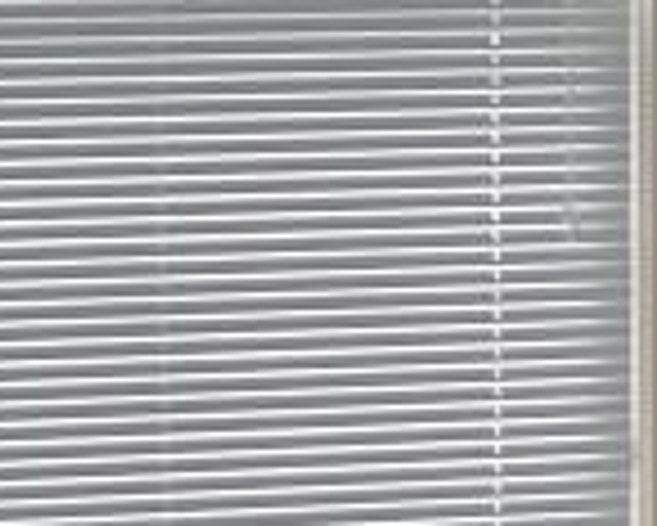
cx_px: 346
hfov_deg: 11.1
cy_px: 265
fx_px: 3366
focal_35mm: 173
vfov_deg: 8.9
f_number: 3.5
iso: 400
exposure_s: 1/15
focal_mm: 18
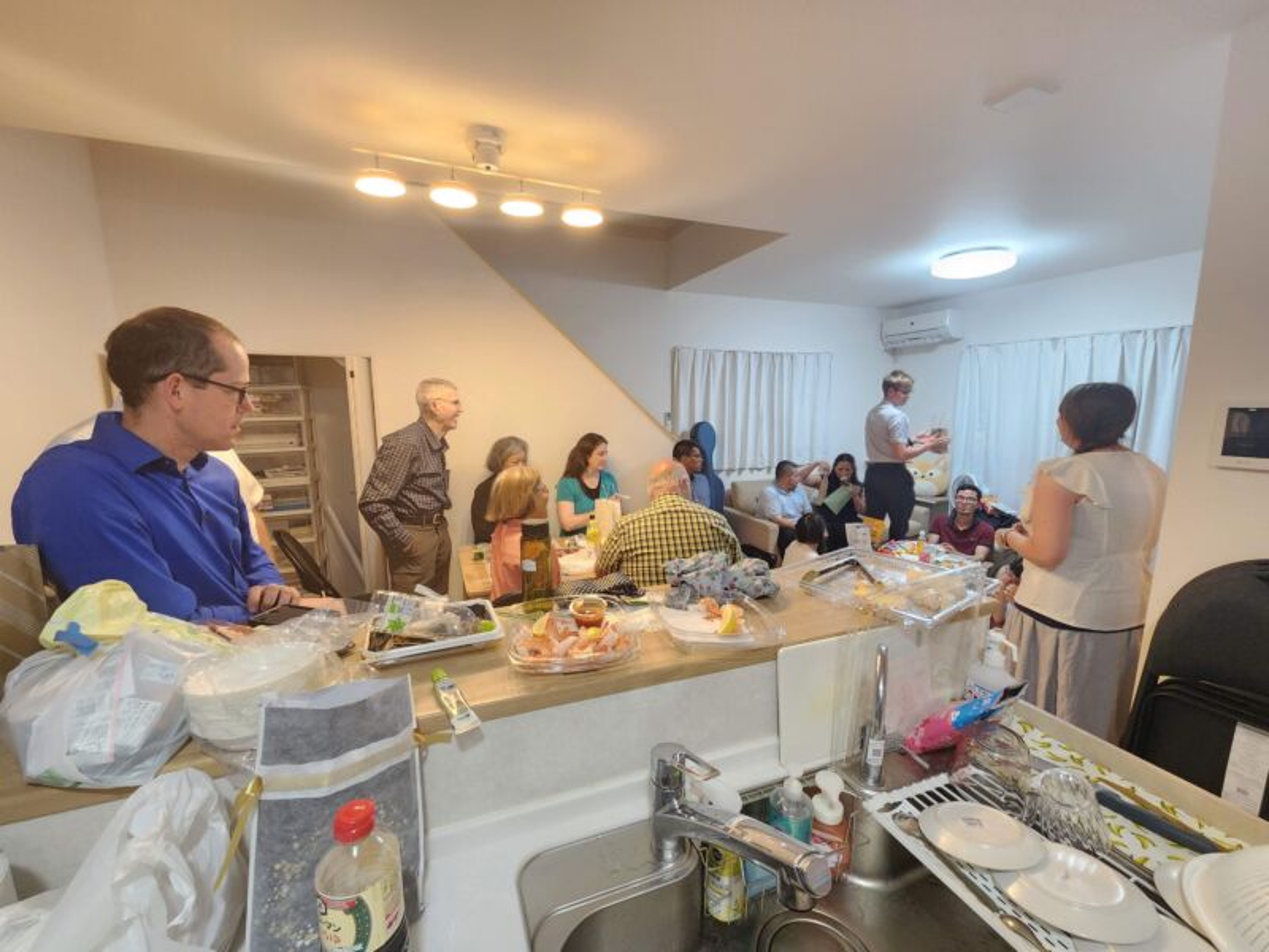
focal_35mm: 13
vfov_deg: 89.9
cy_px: 476
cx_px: 634
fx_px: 477
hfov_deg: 106.2
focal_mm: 2.2
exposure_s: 1/50
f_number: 2.2
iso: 400
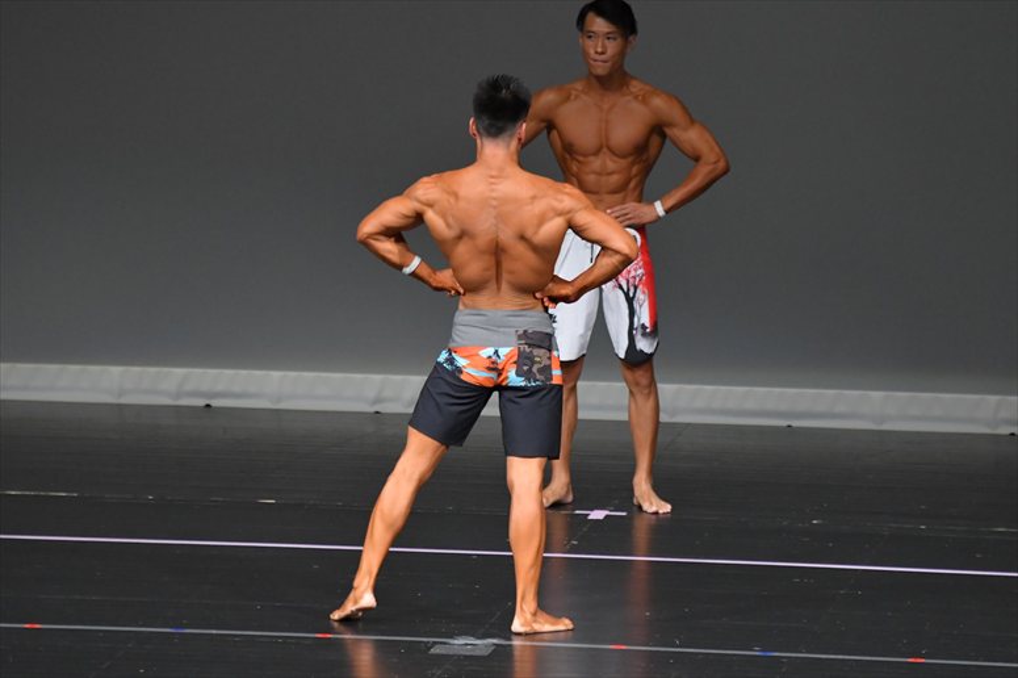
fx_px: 9751
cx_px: 509
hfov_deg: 6.0
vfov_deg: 4.0
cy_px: 339
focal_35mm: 345
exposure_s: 1/400
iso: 4000
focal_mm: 230
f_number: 5.6
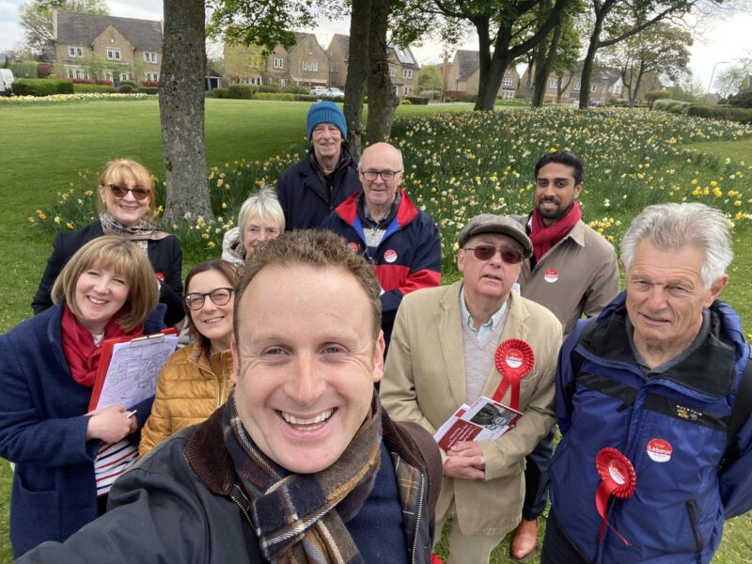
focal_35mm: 23
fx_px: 500
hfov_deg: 73.9
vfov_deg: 58.9
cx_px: 376
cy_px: 282
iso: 25
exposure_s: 1/187
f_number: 2.2
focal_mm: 2.71
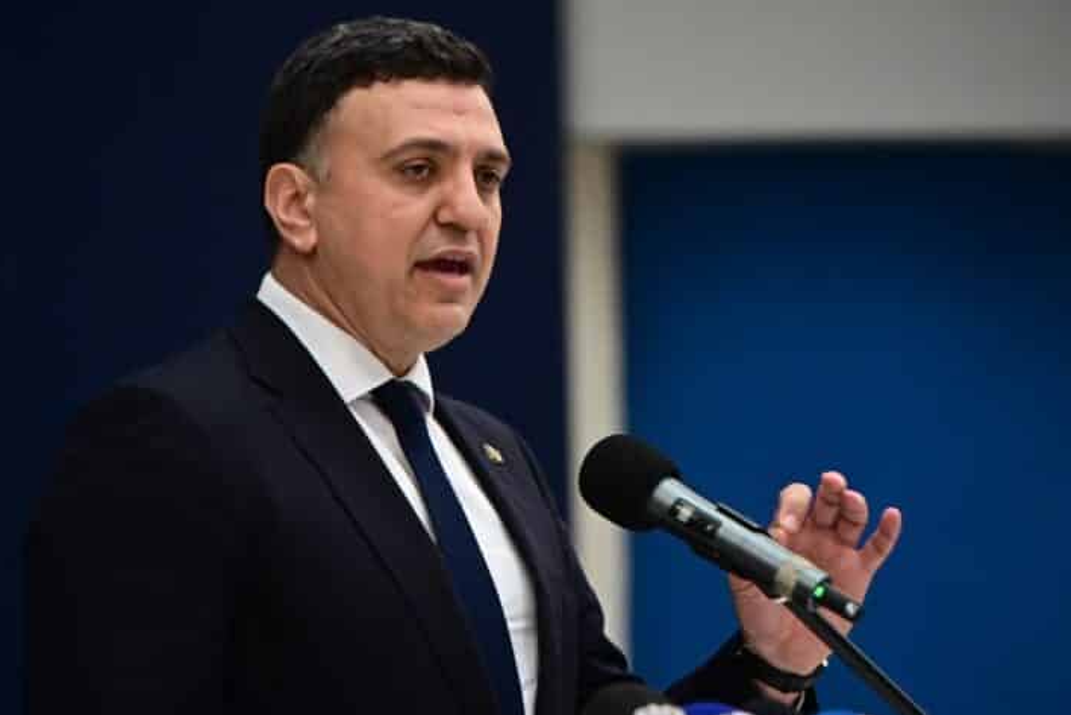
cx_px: 550
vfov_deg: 7.2
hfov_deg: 10.8
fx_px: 5655
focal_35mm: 190
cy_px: 351
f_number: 2.8
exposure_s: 1/640
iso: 2000
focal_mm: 175
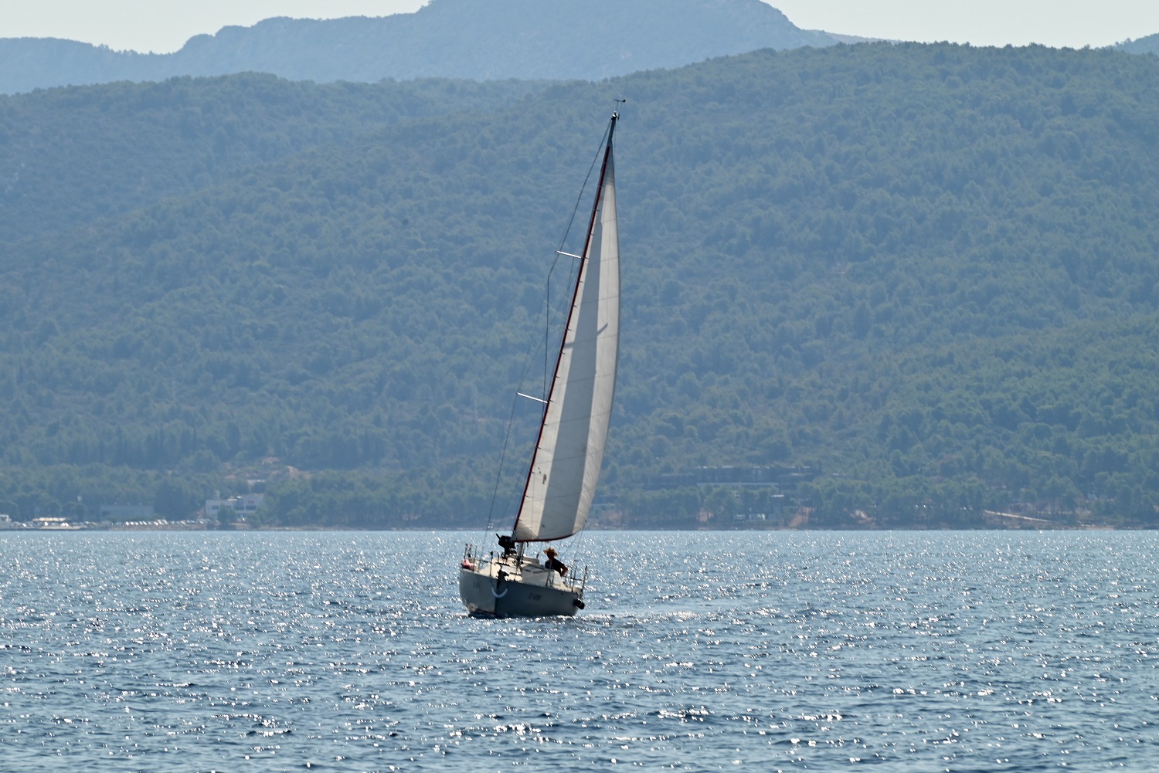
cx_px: 580
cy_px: 386
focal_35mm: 300
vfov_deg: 4.6
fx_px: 9661
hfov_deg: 6.9
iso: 220
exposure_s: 1/320
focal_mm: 300
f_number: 16
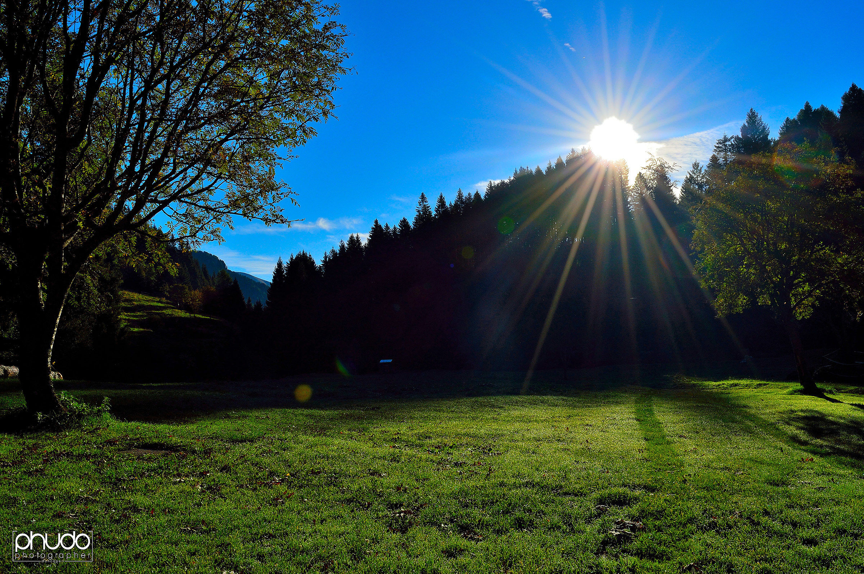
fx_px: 647
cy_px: 287
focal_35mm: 27
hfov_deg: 67.4
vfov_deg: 47.8
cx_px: 432
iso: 100
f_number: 11
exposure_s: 1/500
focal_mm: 18
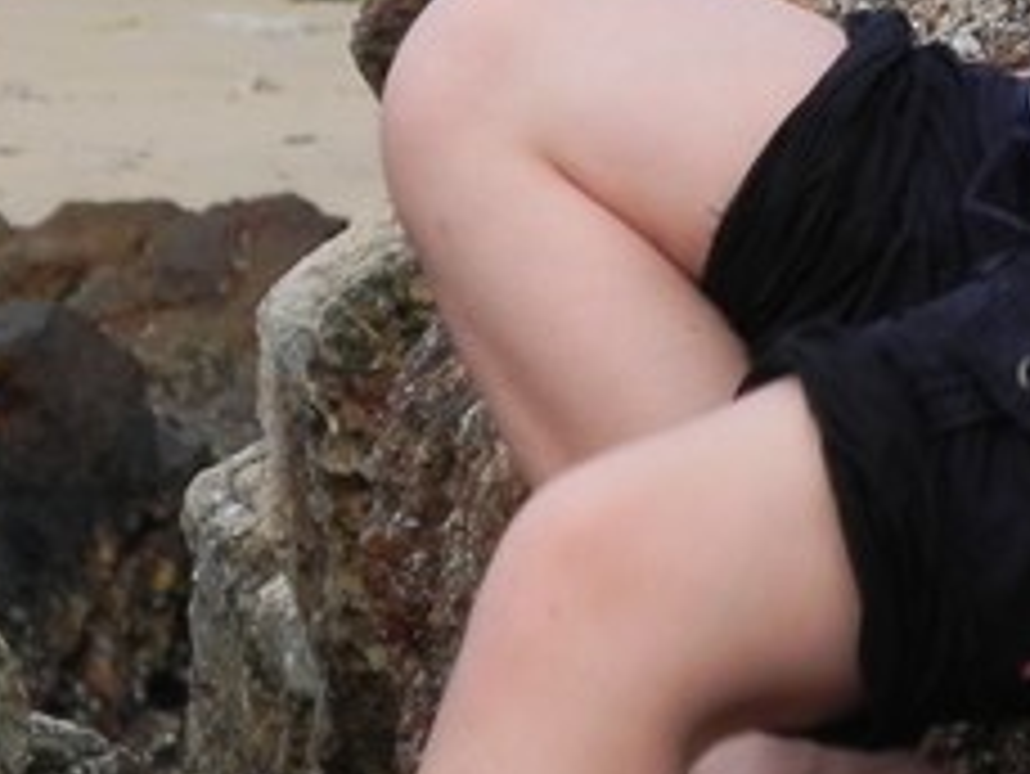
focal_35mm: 495
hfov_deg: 4.0
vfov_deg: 3.0
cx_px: 1079
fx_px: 14736
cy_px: -245
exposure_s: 1/166
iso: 160
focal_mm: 28.8
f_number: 4.5
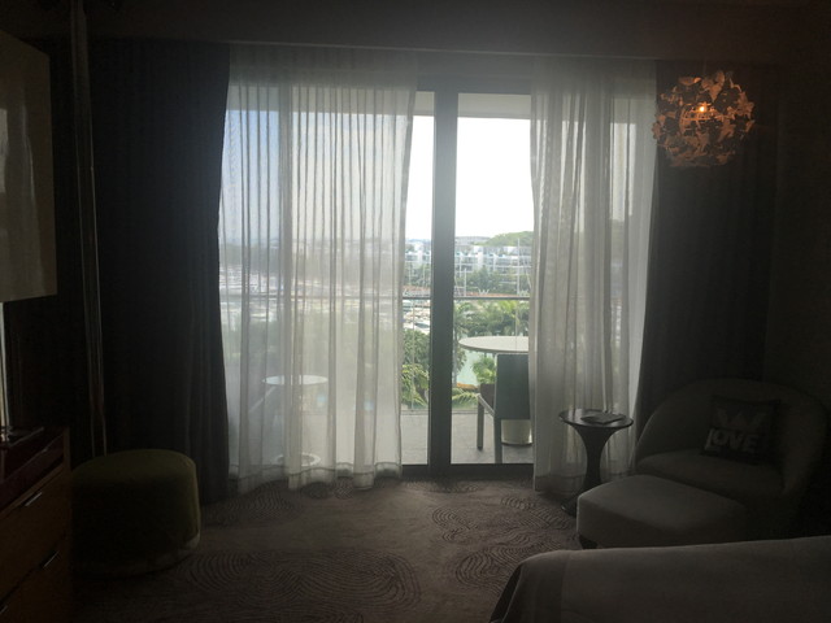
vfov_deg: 48.2
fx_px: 696
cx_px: 416
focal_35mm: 29
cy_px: 312
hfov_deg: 61.7
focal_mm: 4.15
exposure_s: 1/241
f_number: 2.2
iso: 25
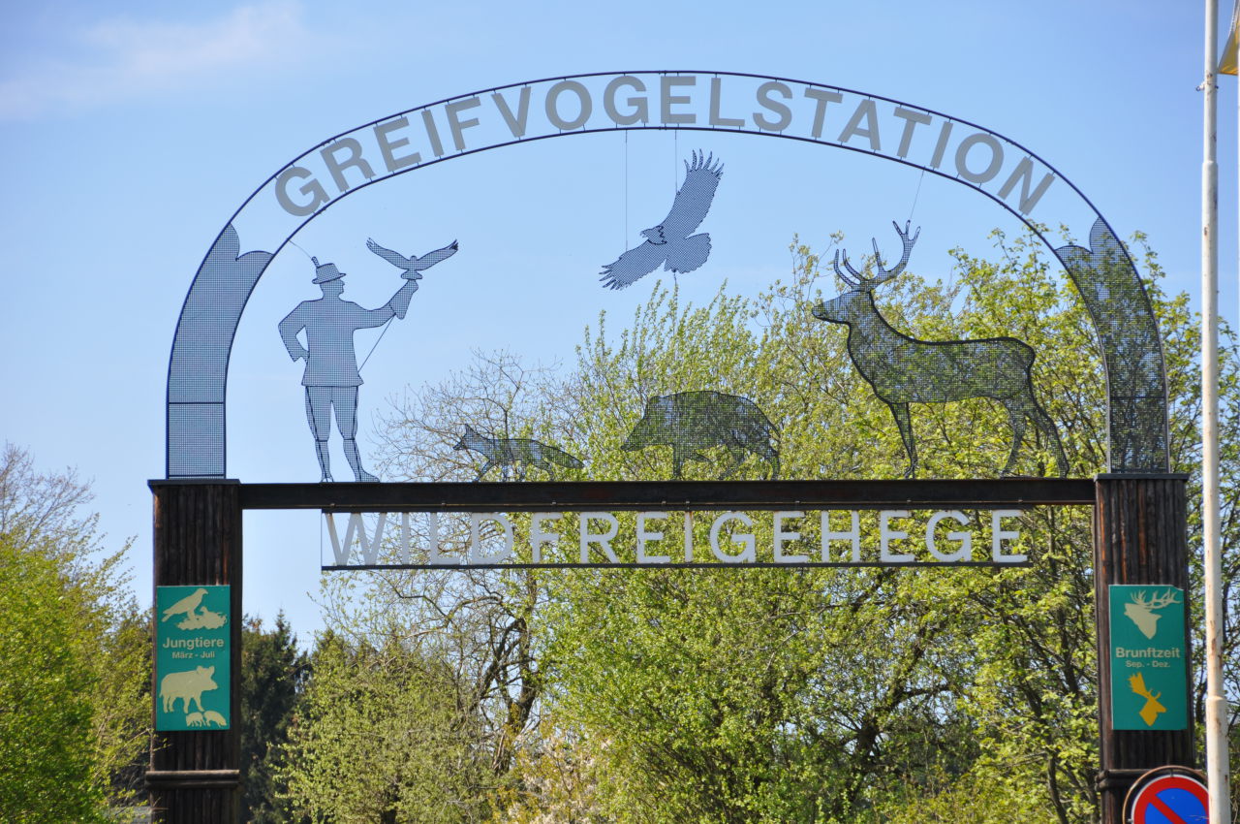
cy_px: 412
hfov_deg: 11.4
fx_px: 6192
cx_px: 620
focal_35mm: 180
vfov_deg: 7.6
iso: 200
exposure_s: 1/640
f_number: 5.6
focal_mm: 120
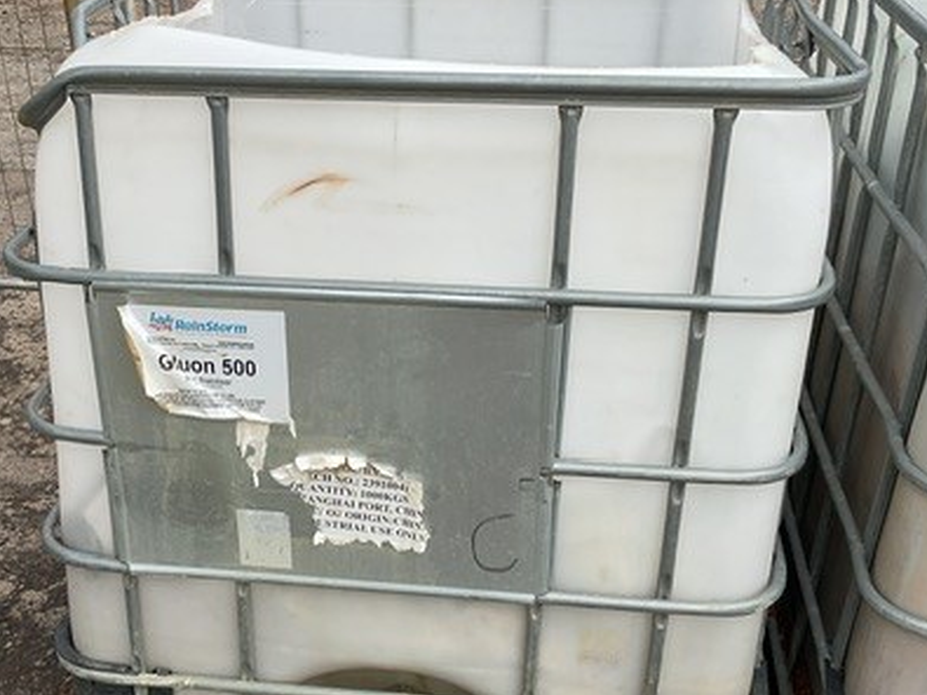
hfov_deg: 40.4
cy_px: 366
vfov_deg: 30.9
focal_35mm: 47
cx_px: 397
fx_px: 1258
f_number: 1.8
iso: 16
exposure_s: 1/2141
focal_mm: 3
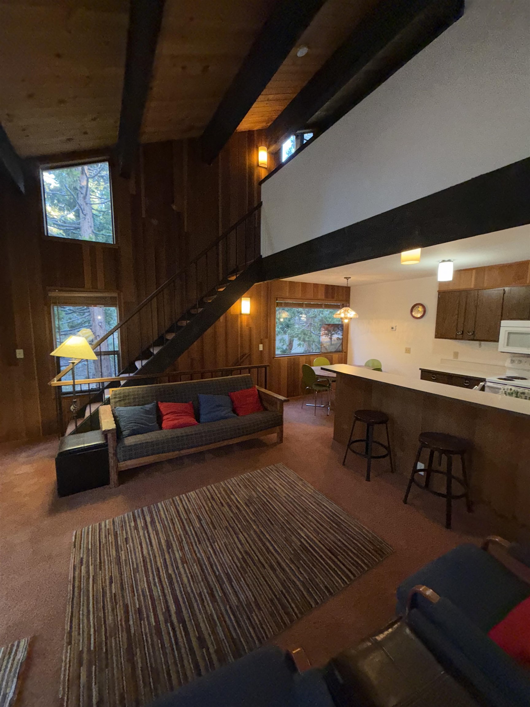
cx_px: 265
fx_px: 286
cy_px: 354
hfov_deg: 85.7
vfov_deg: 102.1
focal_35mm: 14
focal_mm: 2.22
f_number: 2.2
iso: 200
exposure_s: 1/60
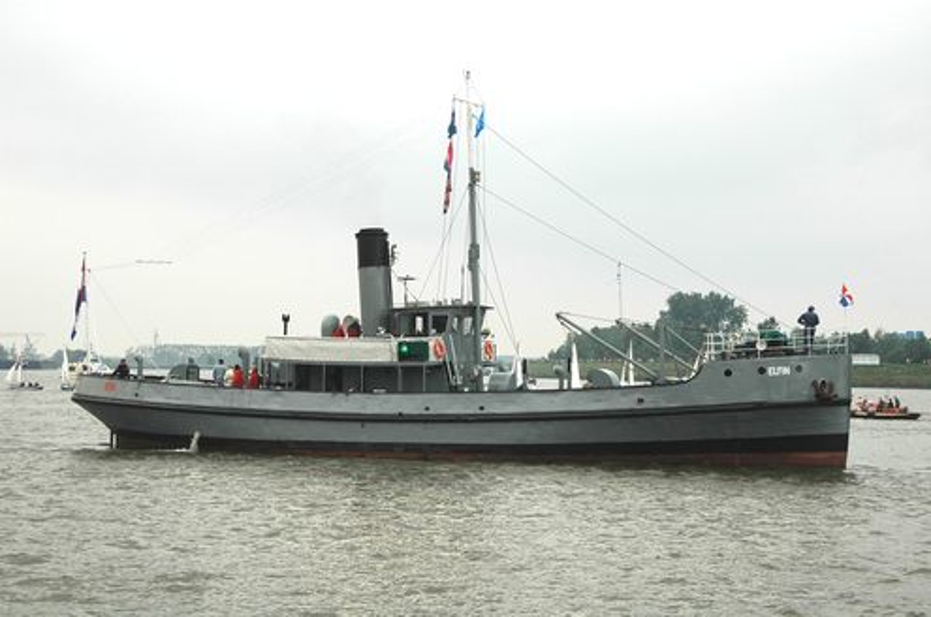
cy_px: 308
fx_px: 1781
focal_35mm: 69
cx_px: 466
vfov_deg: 19.7
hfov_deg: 29.3
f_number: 9
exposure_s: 1/100
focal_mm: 46
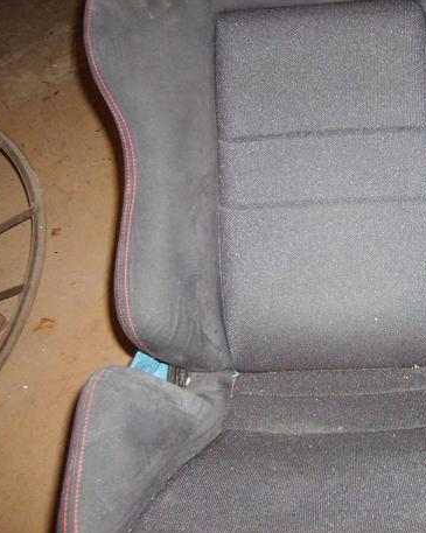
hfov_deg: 32.0
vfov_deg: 40.4
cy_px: 268
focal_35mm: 46
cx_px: 332
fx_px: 726
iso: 200
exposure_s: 1/45
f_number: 2.8
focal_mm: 5.8
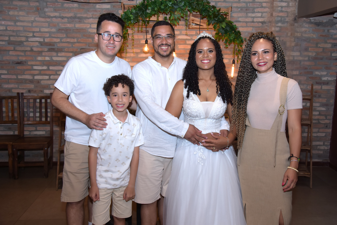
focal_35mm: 38
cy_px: 112
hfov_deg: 51.3
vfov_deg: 35.5
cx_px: 168
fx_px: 351
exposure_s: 1/100
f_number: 7.1
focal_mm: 25
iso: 640
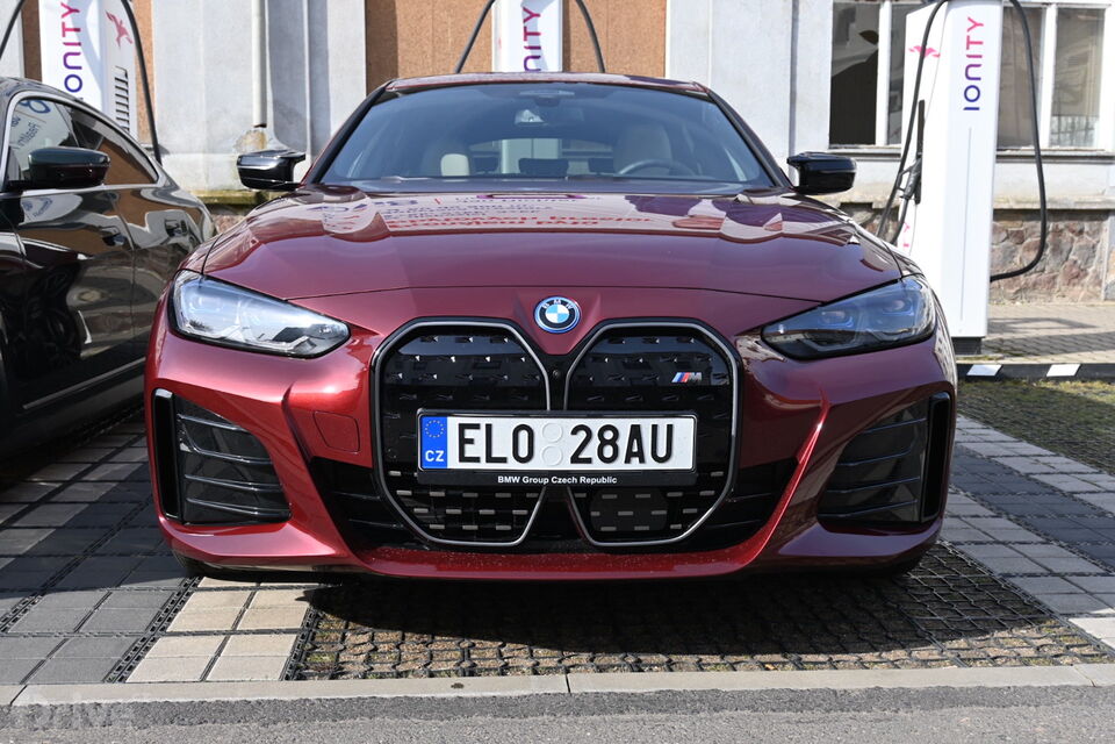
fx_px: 1208
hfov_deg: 49.6
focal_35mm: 39
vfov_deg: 34.2
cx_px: 558
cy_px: 372
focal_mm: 26
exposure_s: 1/250
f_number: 5.6
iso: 110
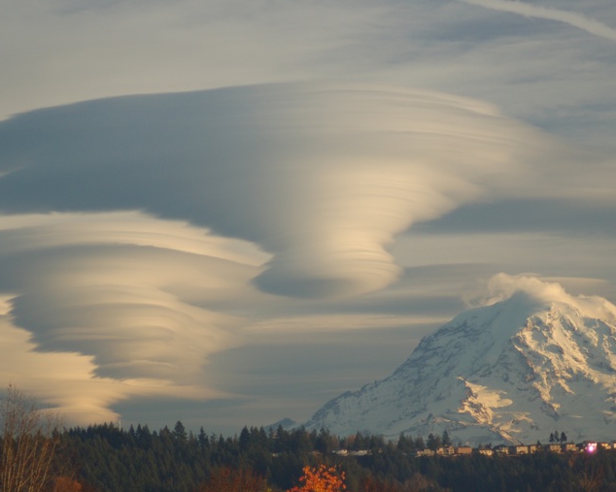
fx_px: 3822
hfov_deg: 9.2
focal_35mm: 210
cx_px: 349
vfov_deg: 7.4
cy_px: 267
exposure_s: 1/320
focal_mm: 105
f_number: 4.2
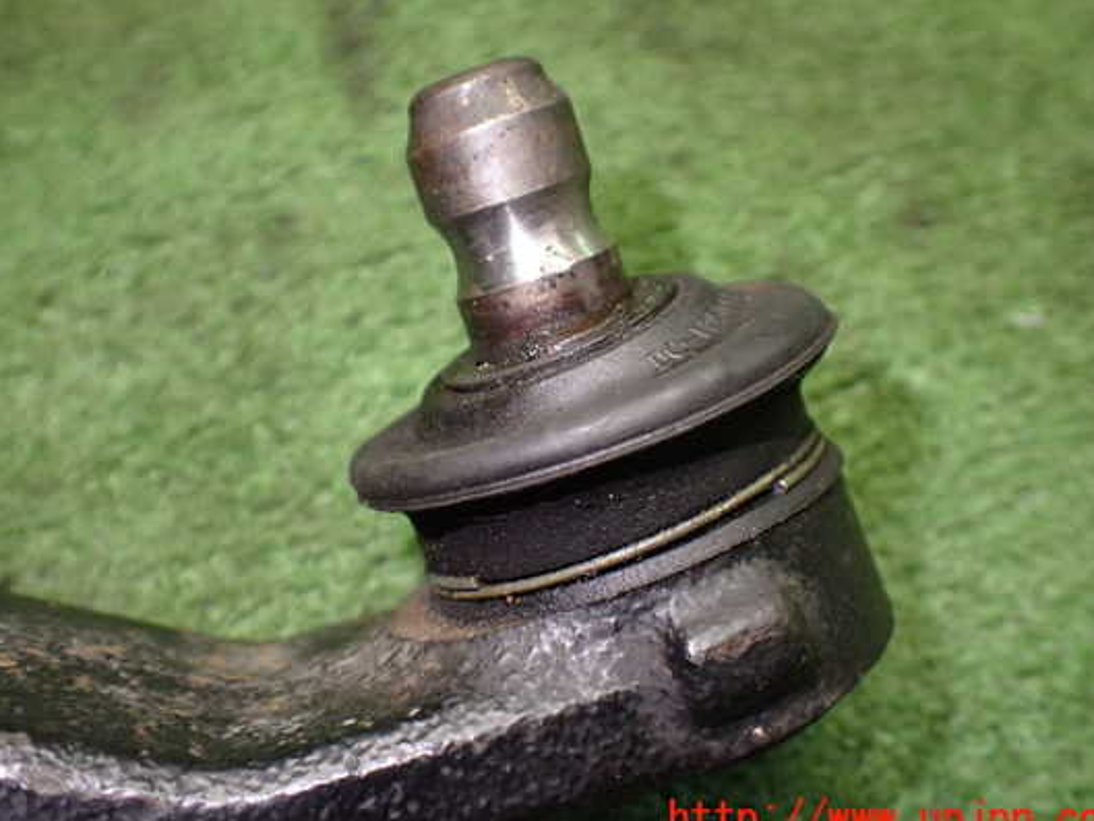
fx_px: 1075
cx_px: 515
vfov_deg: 41.8
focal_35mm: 34
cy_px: 381
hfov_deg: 53.9
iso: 640
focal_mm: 5.4
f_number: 2.3
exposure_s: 1/125
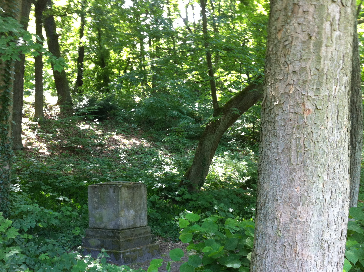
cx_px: 141
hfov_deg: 40.3
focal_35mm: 47
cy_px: 182
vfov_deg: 30.6
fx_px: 494
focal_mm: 3.85
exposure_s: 1/40
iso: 100
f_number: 2.8
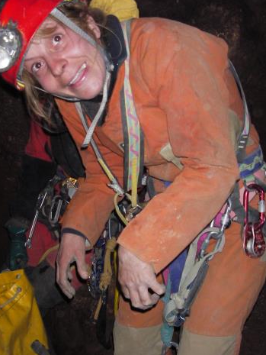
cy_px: 197
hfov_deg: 29.7
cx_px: 137
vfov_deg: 38.9
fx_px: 502
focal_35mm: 49
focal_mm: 6.3
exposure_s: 1/30
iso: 100
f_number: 3.3
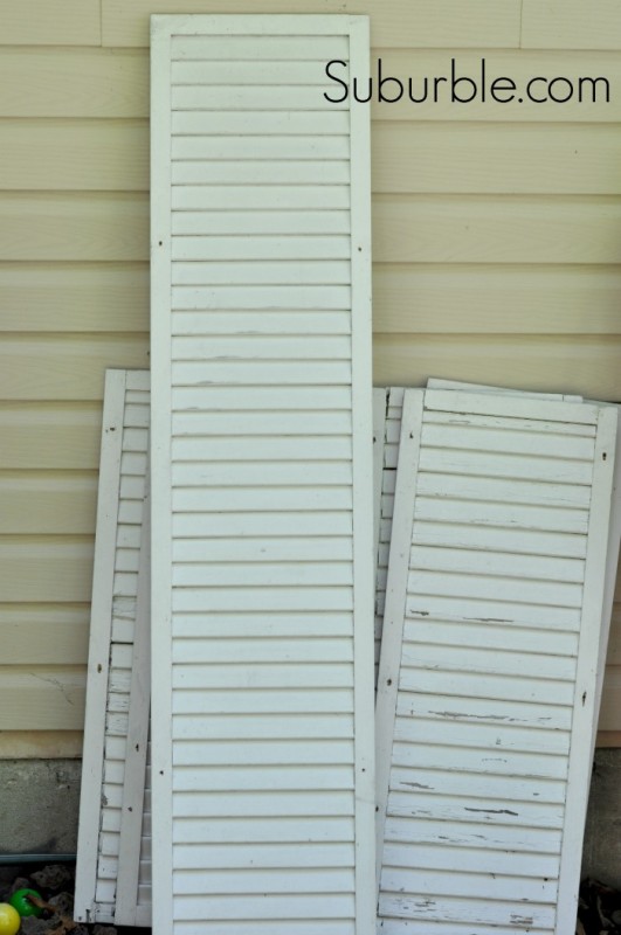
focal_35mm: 75
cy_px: 468
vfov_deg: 27.0
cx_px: 310
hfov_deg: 18.1
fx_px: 1946
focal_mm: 50
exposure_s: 1/125
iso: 400
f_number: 5.6
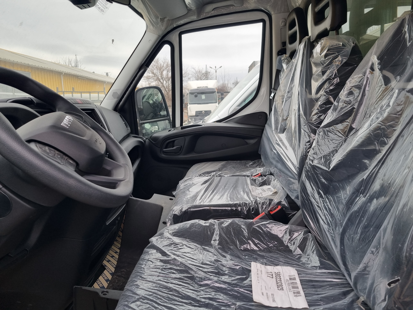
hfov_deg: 67.3
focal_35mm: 26
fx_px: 310
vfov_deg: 53.1
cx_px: 206
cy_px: 155
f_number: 1.8
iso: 50
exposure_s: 1/204
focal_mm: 5.4
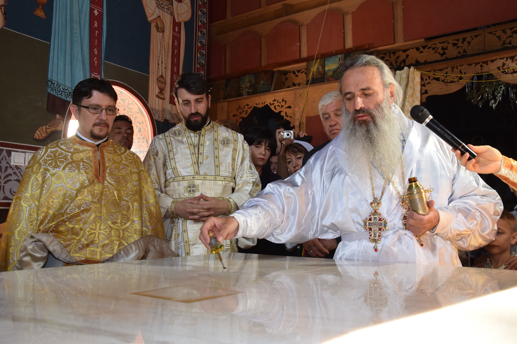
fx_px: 474
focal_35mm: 33
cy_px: 172
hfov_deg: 57.2
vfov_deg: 40.0
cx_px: 258
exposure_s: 1/80
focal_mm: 22
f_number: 5.6
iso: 800
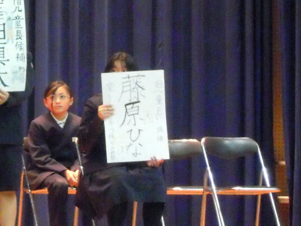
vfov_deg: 4.2
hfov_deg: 5.5
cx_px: -58
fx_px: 3113
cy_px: 135
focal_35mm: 358
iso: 800
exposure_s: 1/10
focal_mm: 17.9
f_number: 5.4
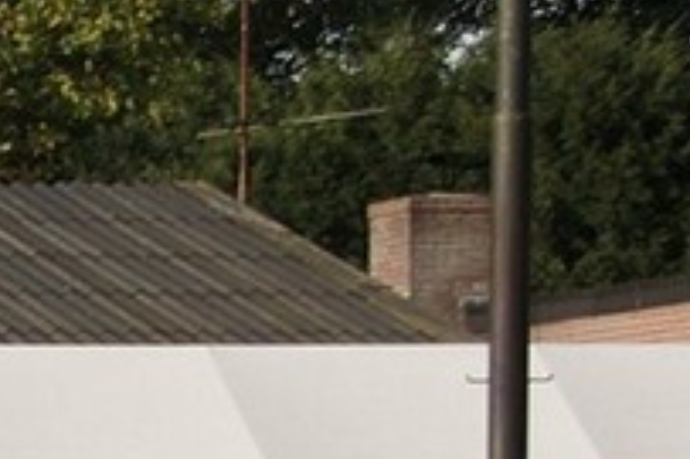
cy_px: 513
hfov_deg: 8.8
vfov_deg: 6.0
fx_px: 4347
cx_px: -398
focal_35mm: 227
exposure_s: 1/500
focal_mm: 30
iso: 200
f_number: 7.1
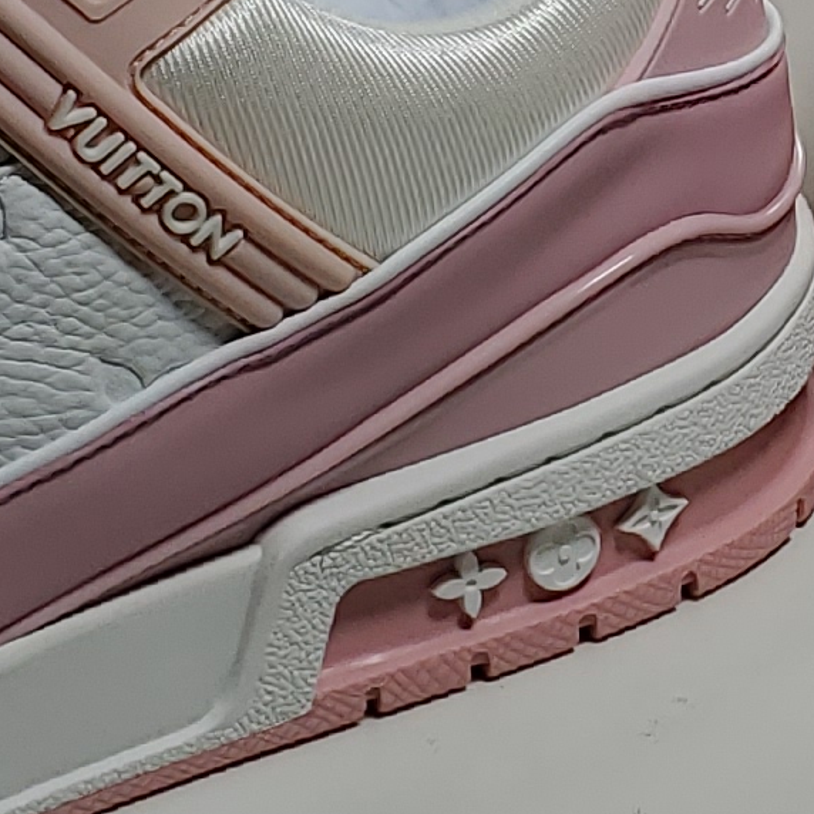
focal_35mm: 162
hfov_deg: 10.7
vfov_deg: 10.6
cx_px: 898
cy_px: -246
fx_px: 4310
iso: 50
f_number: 2.4
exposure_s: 1/557
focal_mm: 4.3
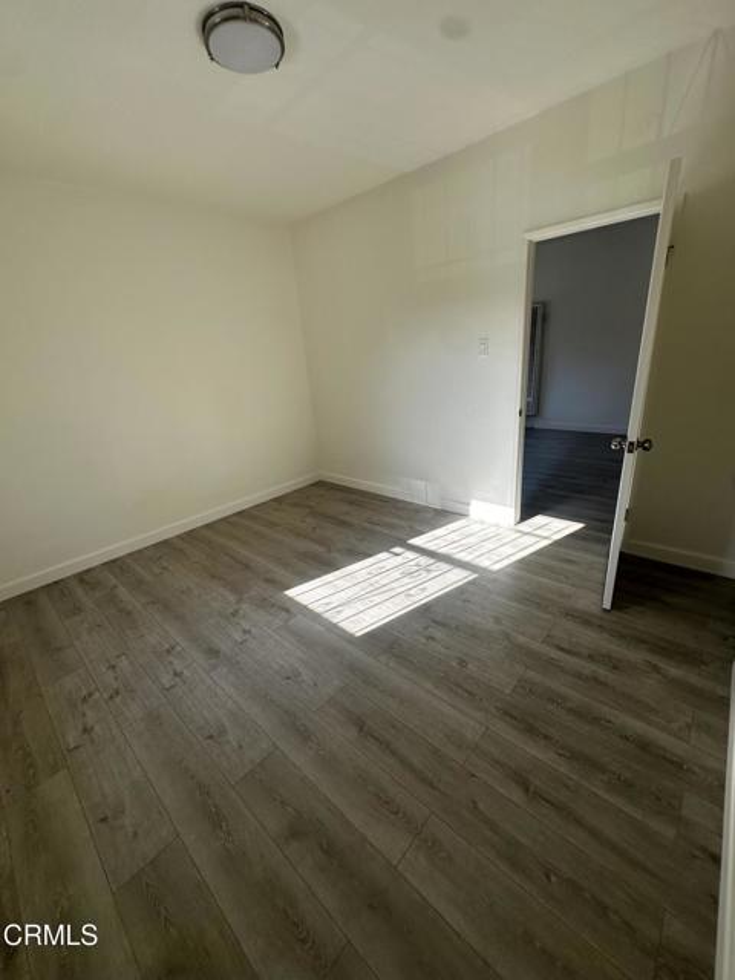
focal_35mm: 14
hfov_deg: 85.7
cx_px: 368
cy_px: 490
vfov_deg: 102.1
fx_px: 396
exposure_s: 1/229
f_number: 2.2
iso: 40
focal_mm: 2.22
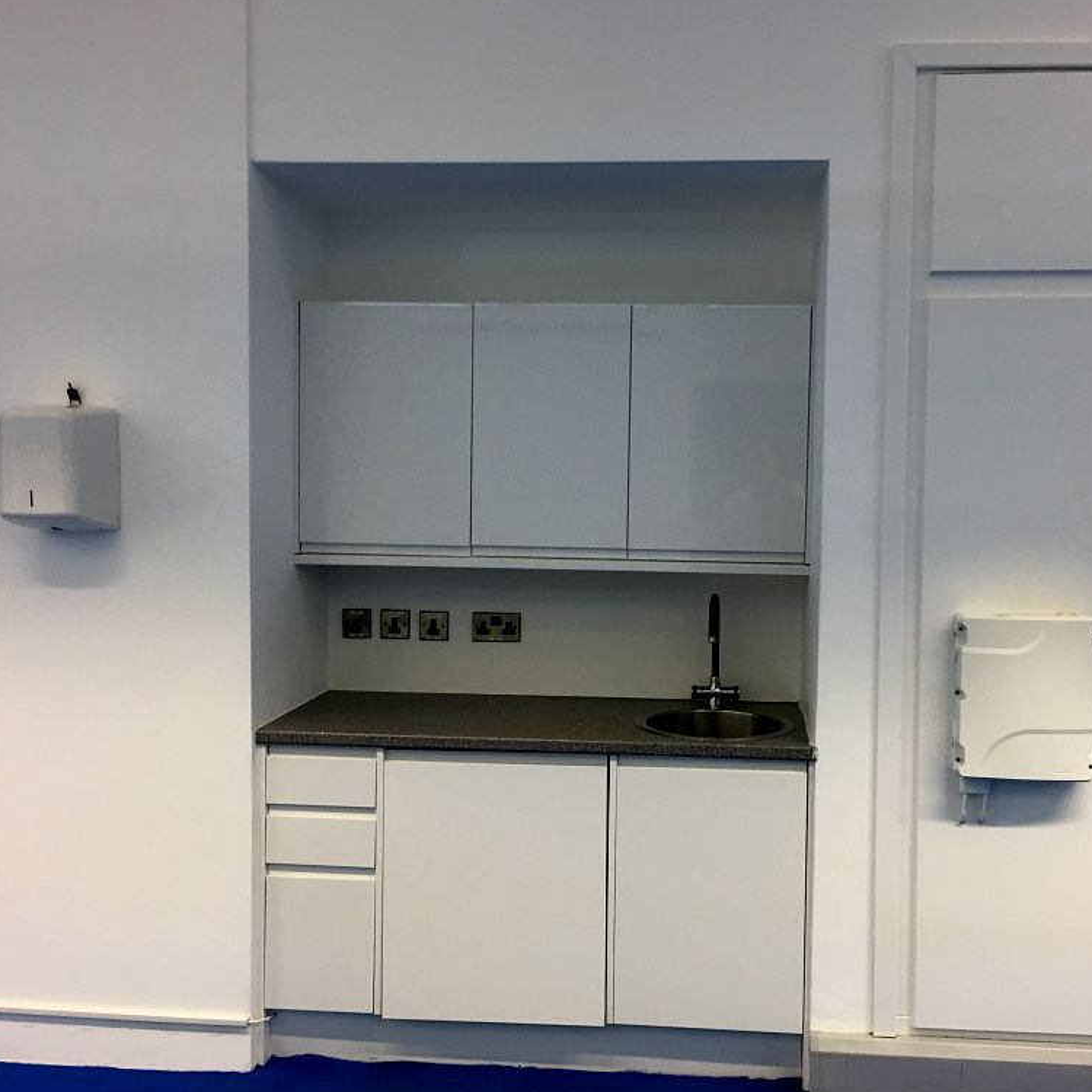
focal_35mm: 35
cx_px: 622
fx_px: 1249
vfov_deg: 47.2
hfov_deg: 47.1
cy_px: 550
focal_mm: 4.15
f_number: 2.2
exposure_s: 1/17
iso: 50
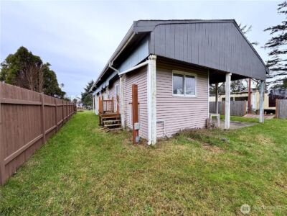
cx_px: 144
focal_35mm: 14
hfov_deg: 102.1
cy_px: 108
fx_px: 116
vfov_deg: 85.7
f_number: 2.2
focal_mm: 2.22
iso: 50
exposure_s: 1/298
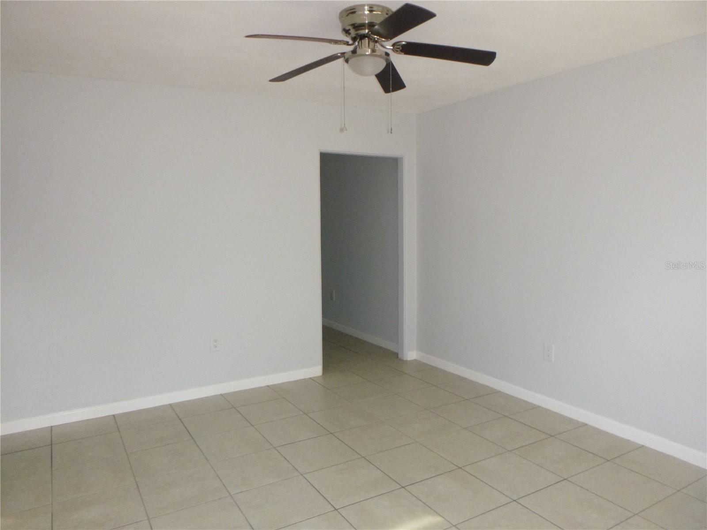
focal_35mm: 25
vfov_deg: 54.9
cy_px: 265
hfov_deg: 69.4
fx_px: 511
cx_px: 354
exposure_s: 1/60
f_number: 3.9
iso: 400
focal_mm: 4.5
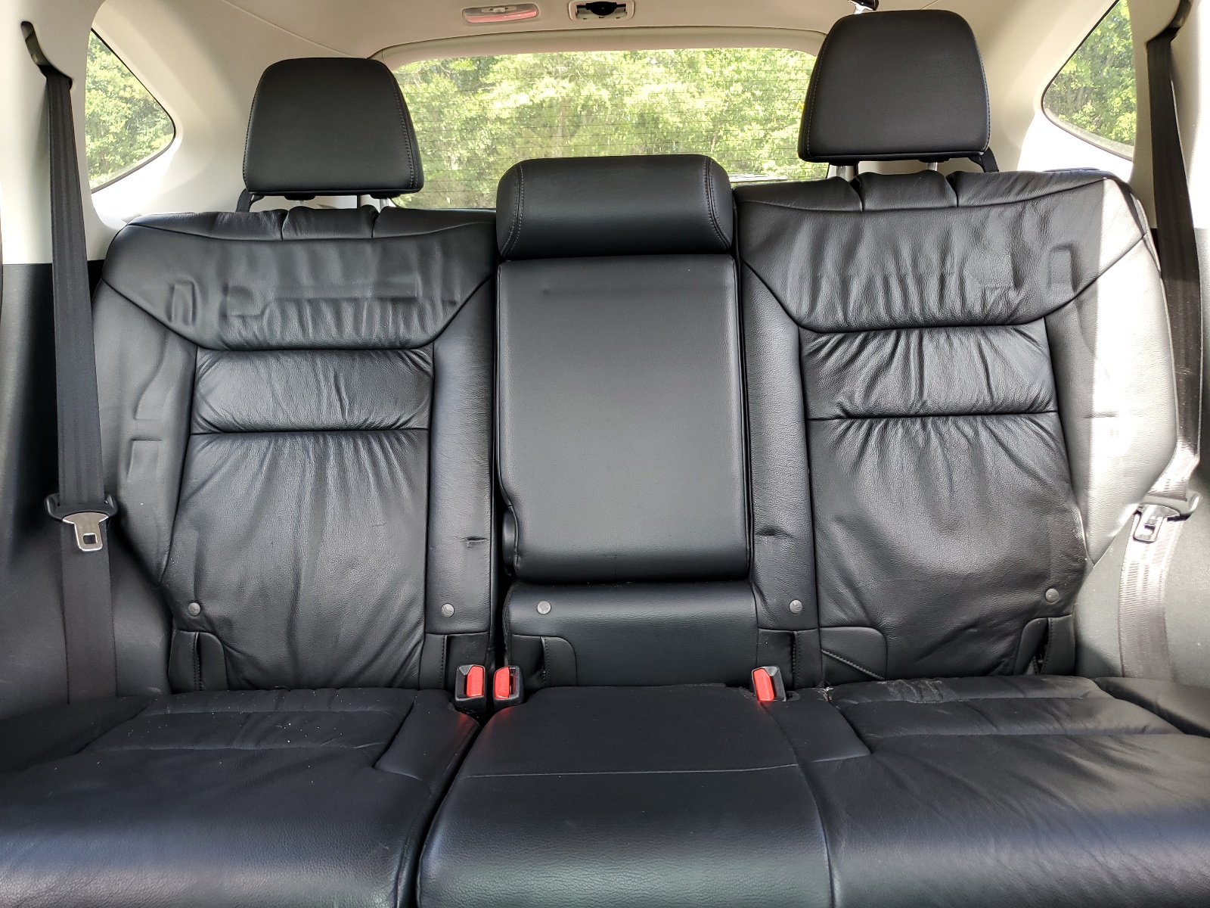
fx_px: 909
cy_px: 454
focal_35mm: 26
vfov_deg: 53.1
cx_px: 605
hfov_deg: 67.3
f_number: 1.5
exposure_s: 1/60.2
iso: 58
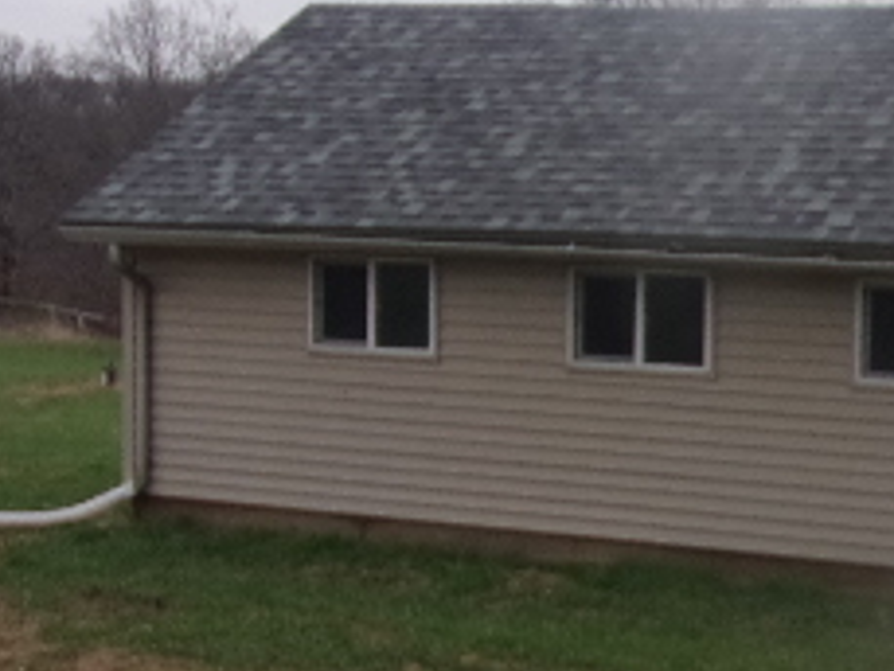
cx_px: 765
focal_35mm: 67
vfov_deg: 21.9
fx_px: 1731
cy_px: 347
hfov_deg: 28.1
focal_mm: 4.3
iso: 80
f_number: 3.3
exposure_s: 1/680
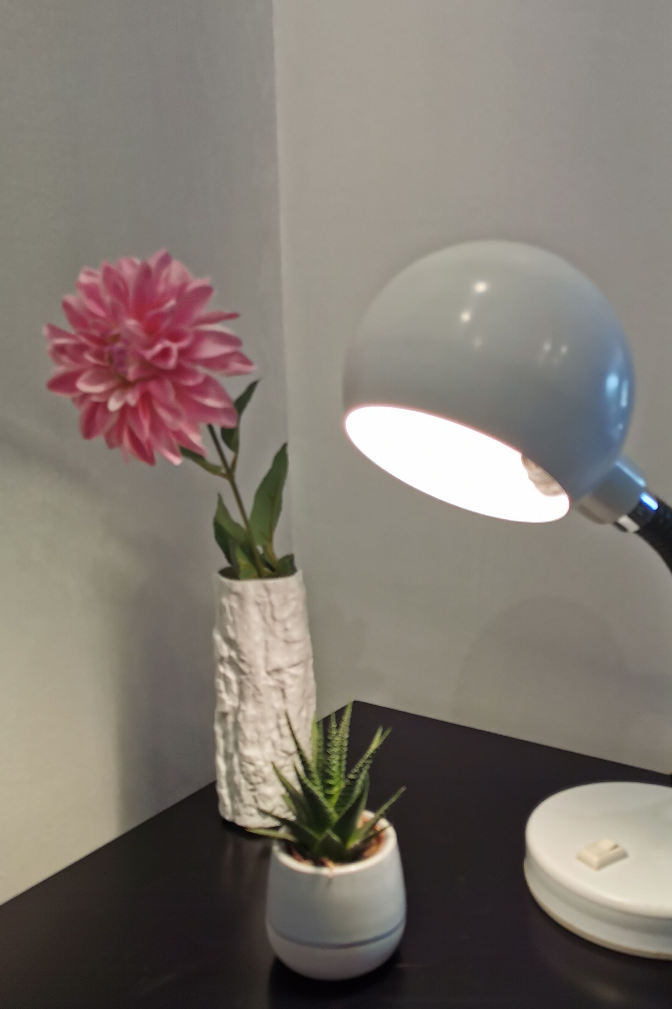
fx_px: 896
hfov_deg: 40.9
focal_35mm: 32
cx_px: 408
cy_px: 556
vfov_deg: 58.6
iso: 80
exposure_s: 1/100
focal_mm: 5.58
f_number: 1.8
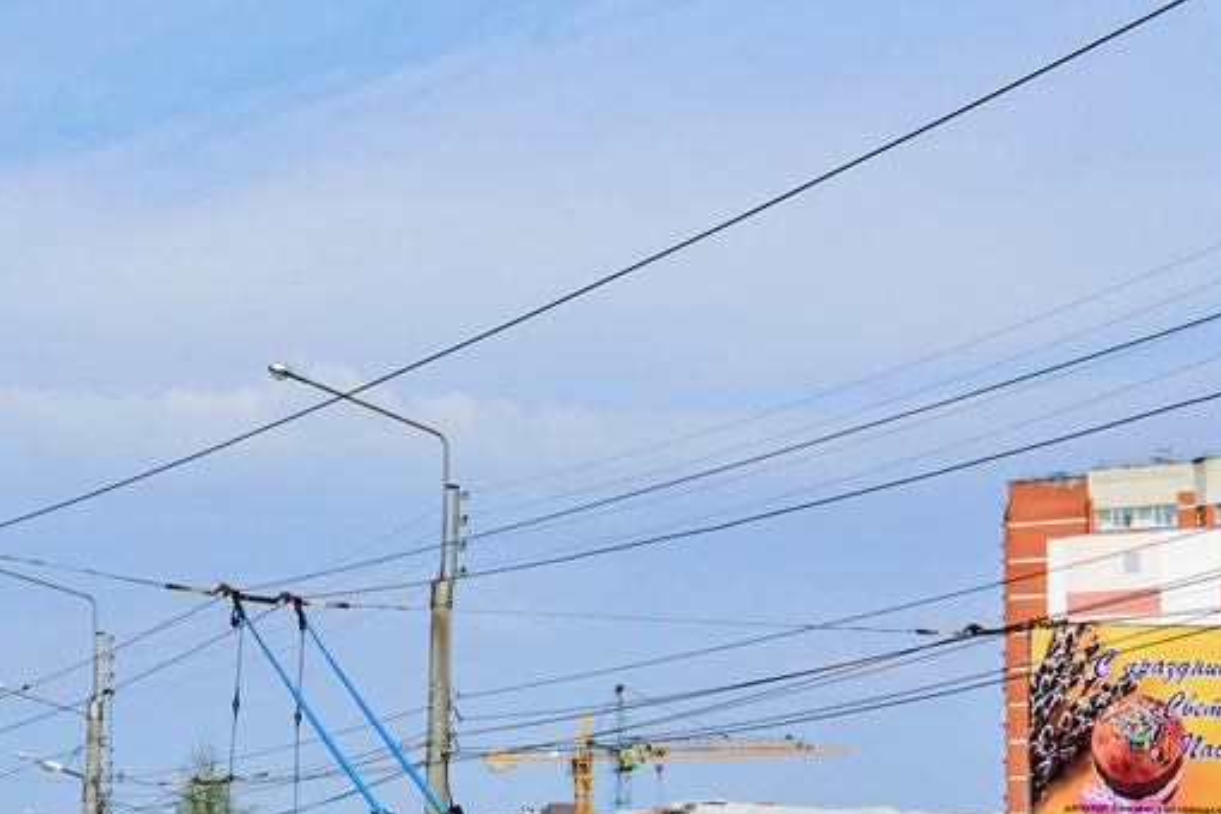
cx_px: 613
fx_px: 4070
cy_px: 687
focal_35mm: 120
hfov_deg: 17.1
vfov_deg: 11.4
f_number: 7.1
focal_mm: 34
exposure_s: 1/1000
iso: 200
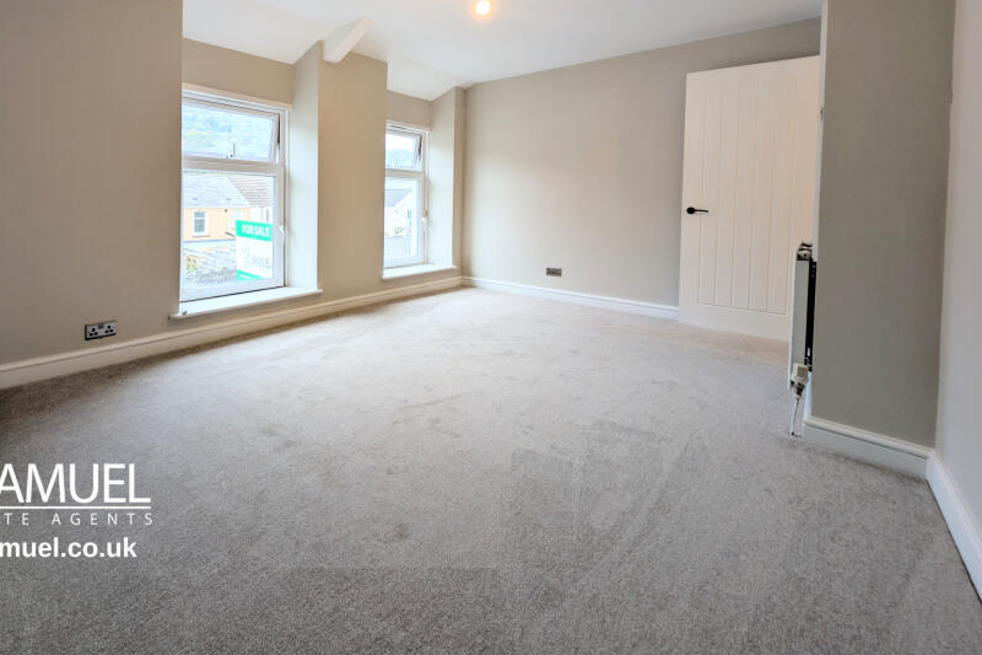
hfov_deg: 95.2
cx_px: 384
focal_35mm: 16
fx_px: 436
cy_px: 210
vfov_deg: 71.2
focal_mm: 2.23
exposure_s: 1/40
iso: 39
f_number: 1.95
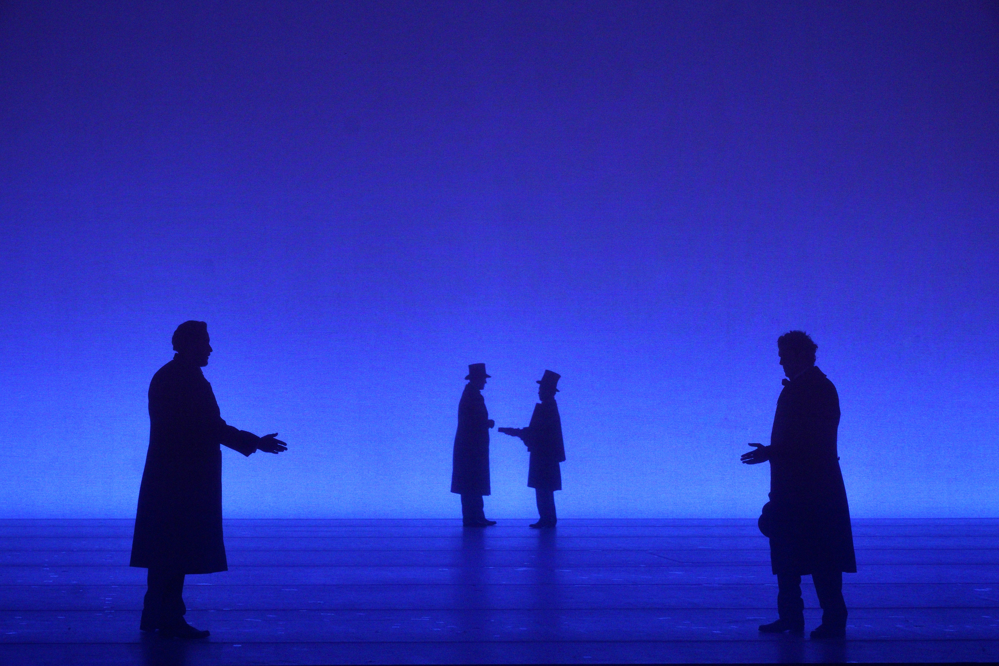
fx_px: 1942
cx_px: 500
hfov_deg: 28.8
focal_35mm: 70
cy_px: 333
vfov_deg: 19.5
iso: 5000
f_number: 5.6
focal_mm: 70
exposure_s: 1/160
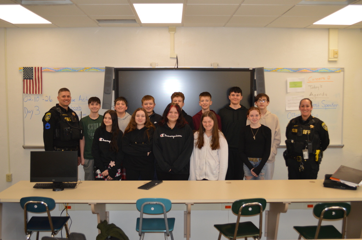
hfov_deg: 53.2
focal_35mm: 36
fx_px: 362
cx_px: 181
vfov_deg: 36.8
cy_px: 120
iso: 500
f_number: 4
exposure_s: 1/60
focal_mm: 24
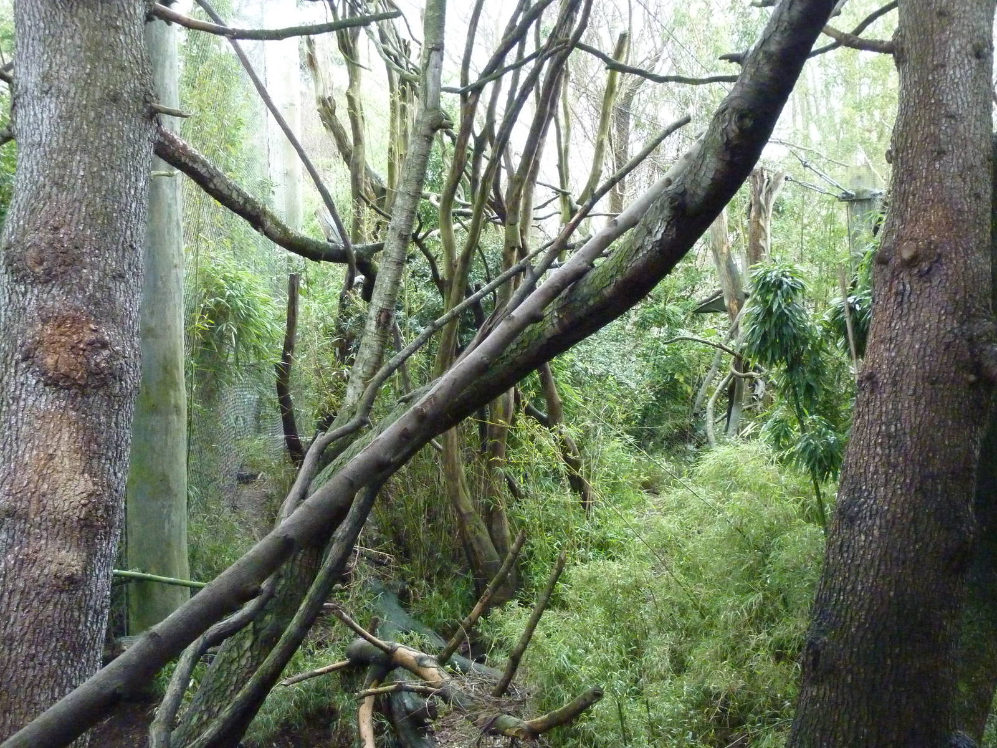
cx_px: 498
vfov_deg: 34.3
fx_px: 1210
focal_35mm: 42
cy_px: 374
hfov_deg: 44.8
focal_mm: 6.9
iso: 800
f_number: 3.7
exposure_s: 1/50
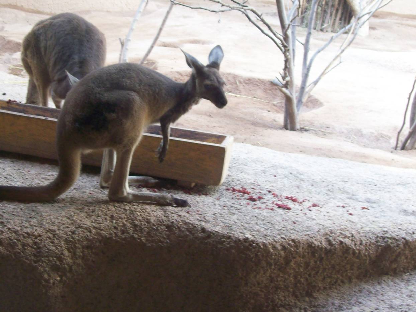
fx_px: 697
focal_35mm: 58
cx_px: 182
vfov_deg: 25.2
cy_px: 122
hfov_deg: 33.2
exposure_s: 1/33.2
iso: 160
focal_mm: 7.6
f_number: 3
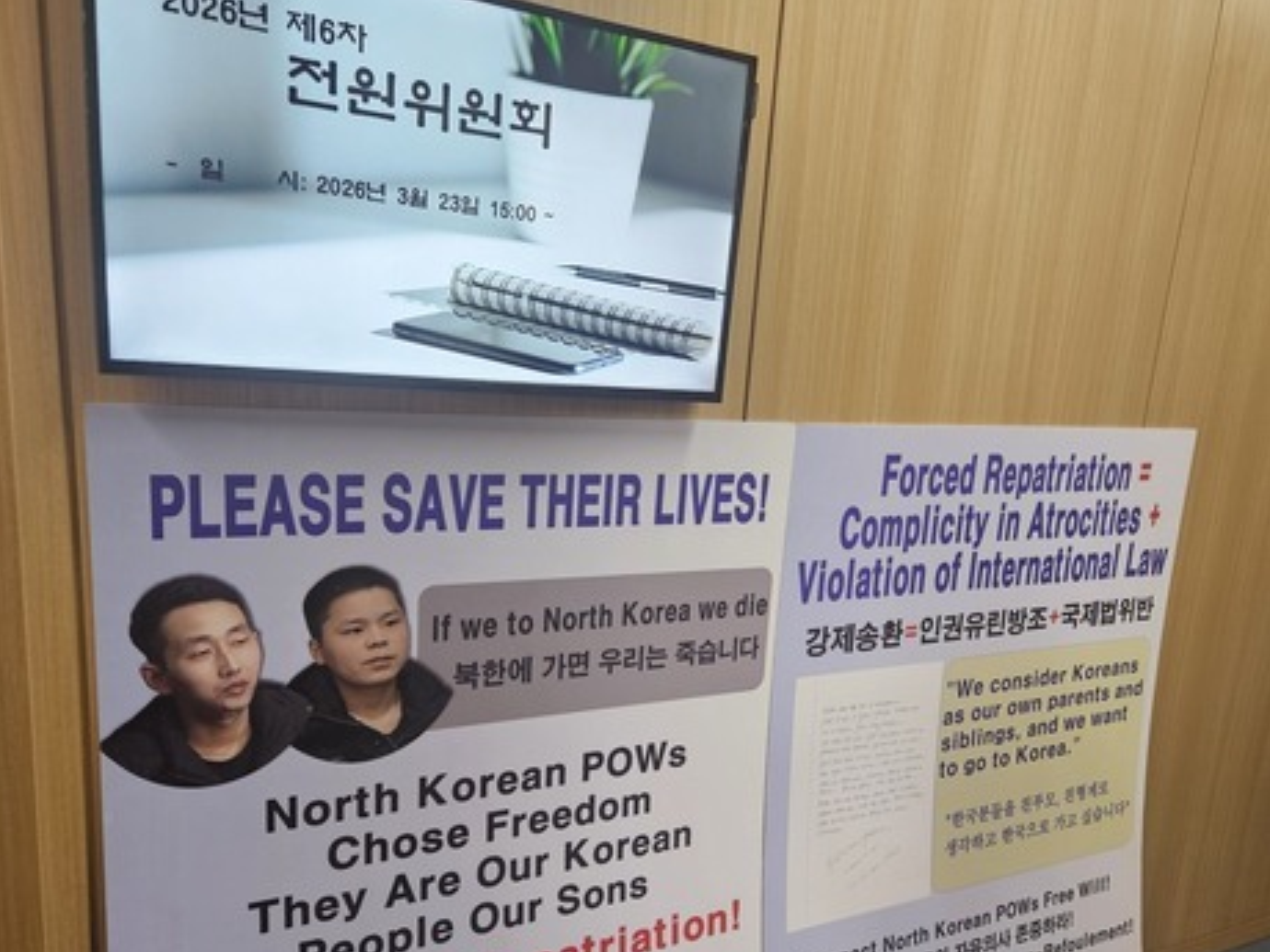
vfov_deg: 49.4
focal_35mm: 28
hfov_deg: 63.4
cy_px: 574
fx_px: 1027
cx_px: 632
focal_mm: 5.4
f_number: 1.8
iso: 320
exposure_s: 1/120
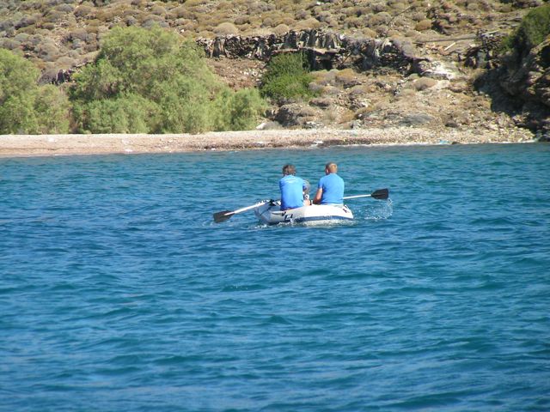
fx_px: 6038
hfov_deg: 5.2
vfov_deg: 3.9
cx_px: 275
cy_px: 206
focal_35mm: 380
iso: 50
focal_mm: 63
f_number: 3.7
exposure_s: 1/500
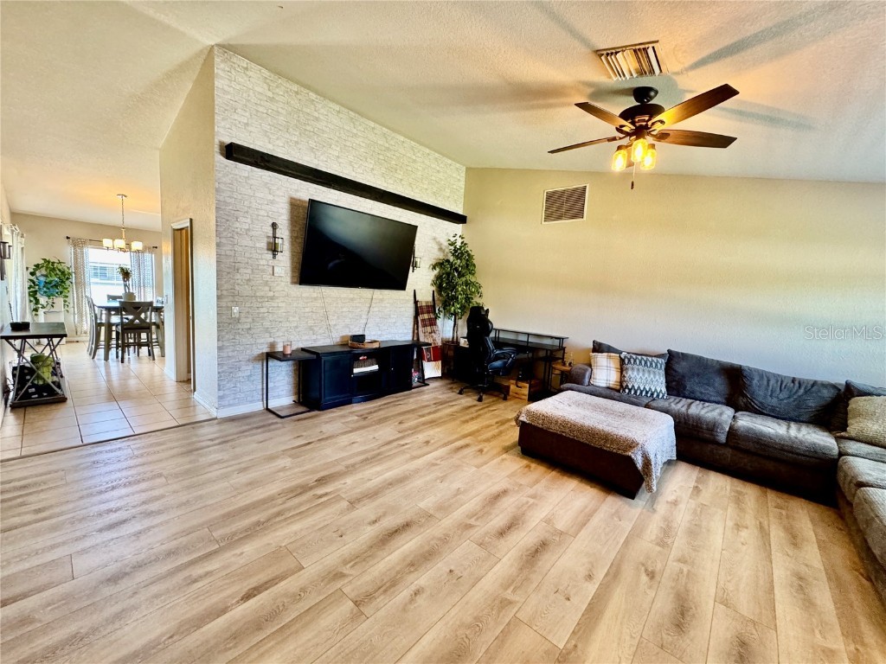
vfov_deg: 85.7
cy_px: 332
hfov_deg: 102.1
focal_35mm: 14
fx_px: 358
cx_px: 443
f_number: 2.2
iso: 500
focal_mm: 2.22
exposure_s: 1/60
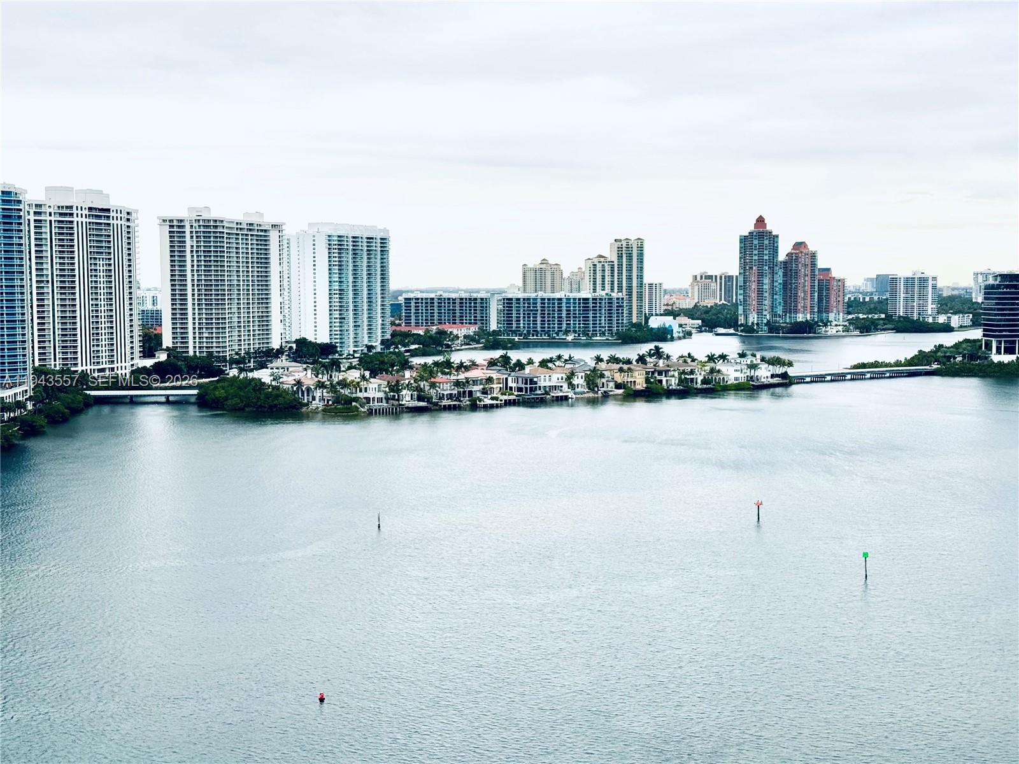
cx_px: 510
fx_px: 1413
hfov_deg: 39.7
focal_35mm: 48
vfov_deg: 30.3
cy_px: 382
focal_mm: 6.76
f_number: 1.78
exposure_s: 1/627
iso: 64
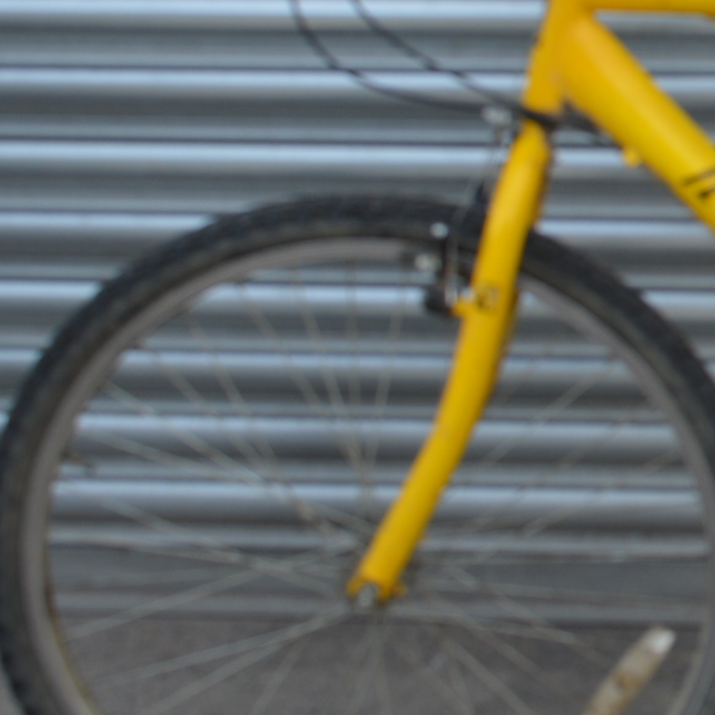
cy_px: 190
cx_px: 1077
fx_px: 2500
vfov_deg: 16.2
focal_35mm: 107
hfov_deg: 15.1
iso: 125
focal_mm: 22
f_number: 5.6
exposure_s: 1/125
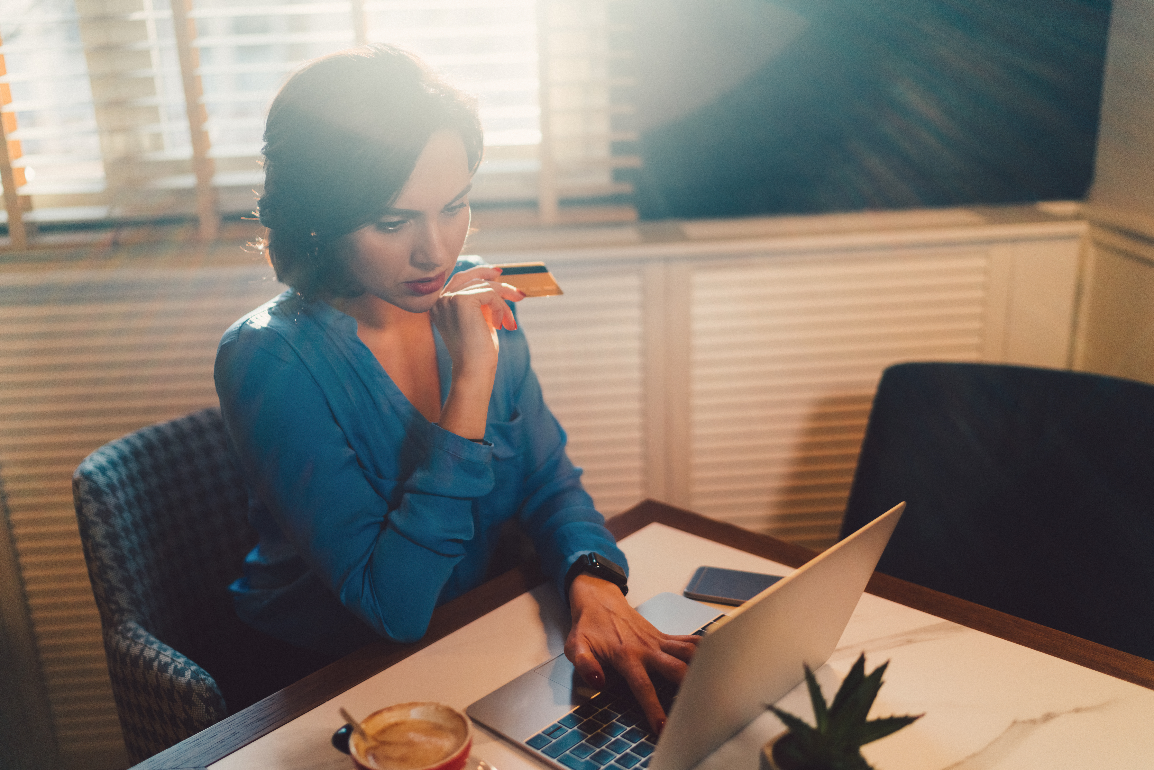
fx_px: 1122
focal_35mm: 35
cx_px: 577
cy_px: 385
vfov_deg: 37.9
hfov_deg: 54.4
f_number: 1.4
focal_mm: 35
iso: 100
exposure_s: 1/400
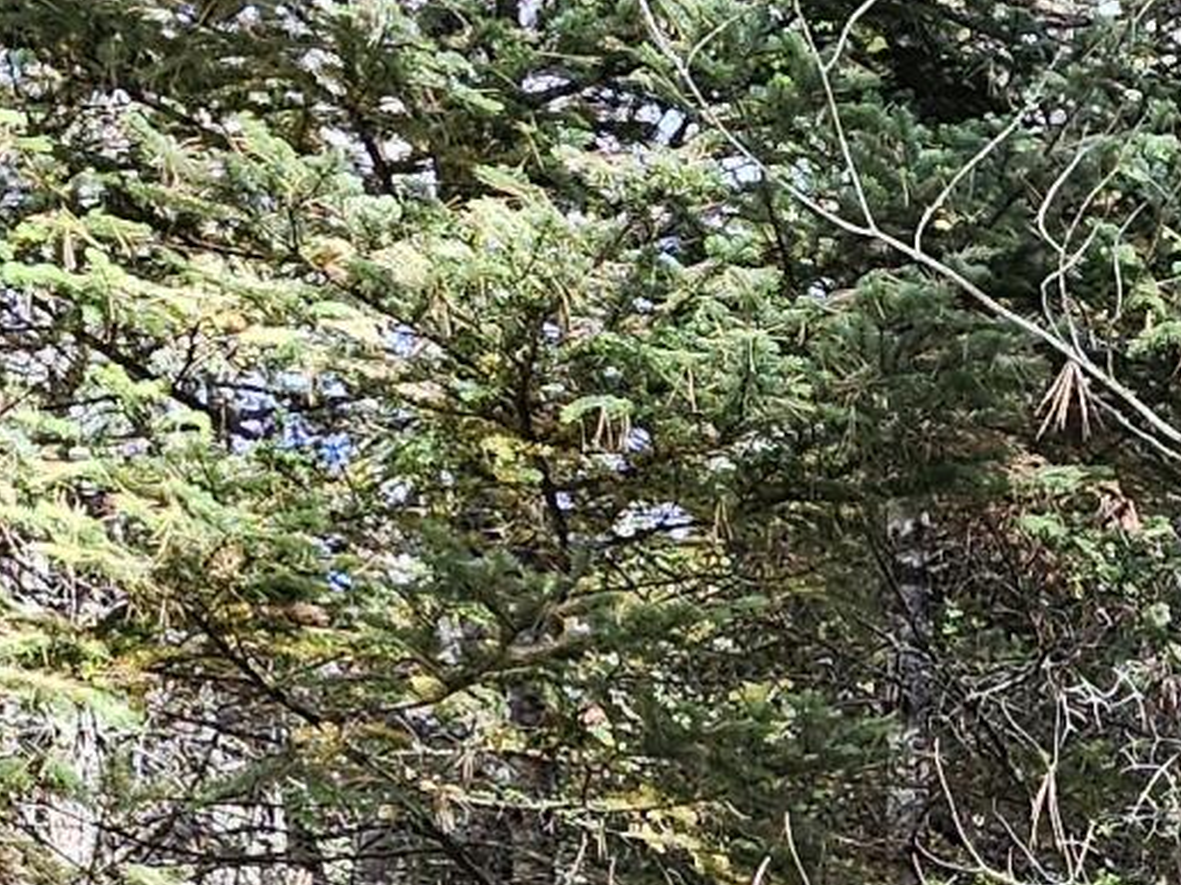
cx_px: 2064
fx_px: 4571
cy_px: 1960
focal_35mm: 134
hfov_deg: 13.4
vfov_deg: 10.0
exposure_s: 1/180
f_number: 1.7
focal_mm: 6.3
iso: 40
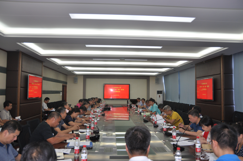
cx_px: 122
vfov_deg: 43.5
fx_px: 202
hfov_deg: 62.0
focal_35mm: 30
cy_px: 80
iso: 400
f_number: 3.5
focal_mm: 20
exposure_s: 1/100
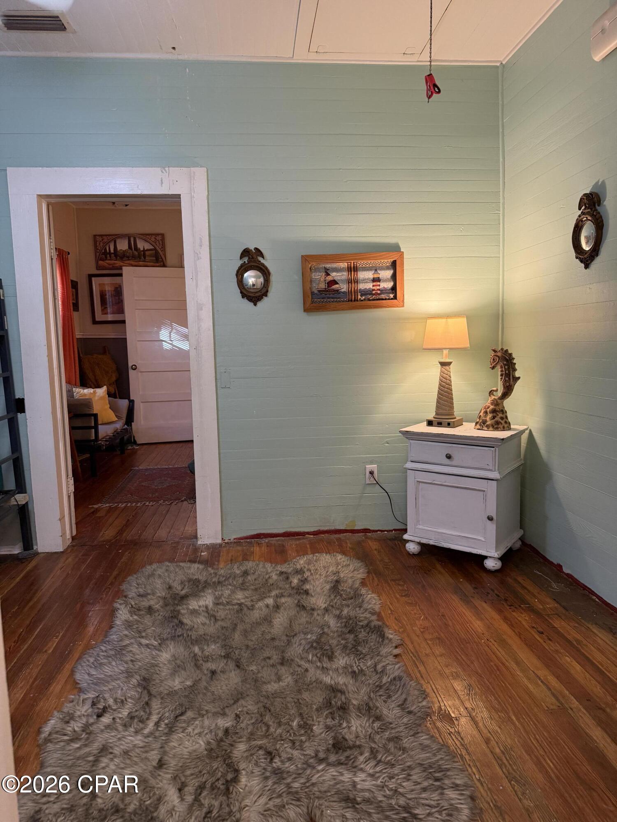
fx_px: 570
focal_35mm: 24
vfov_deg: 71.6
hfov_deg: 56.8
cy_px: 411
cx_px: 308
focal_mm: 6.76
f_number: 1.78
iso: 250
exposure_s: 1/60
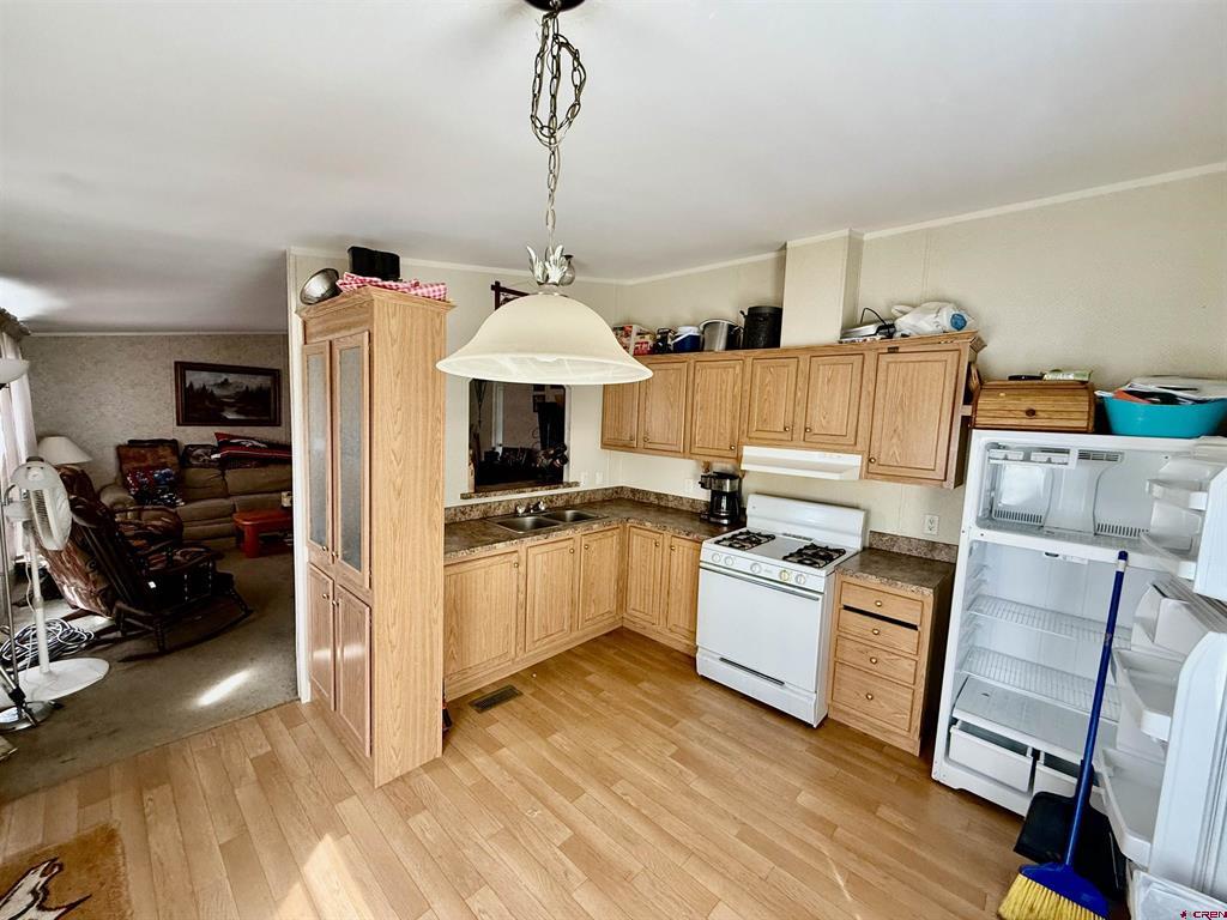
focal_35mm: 14
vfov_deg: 85.7
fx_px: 496
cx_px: 614
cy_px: 460
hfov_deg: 102.1
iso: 250
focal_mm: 2.22
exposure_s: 1/99
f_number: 2.2
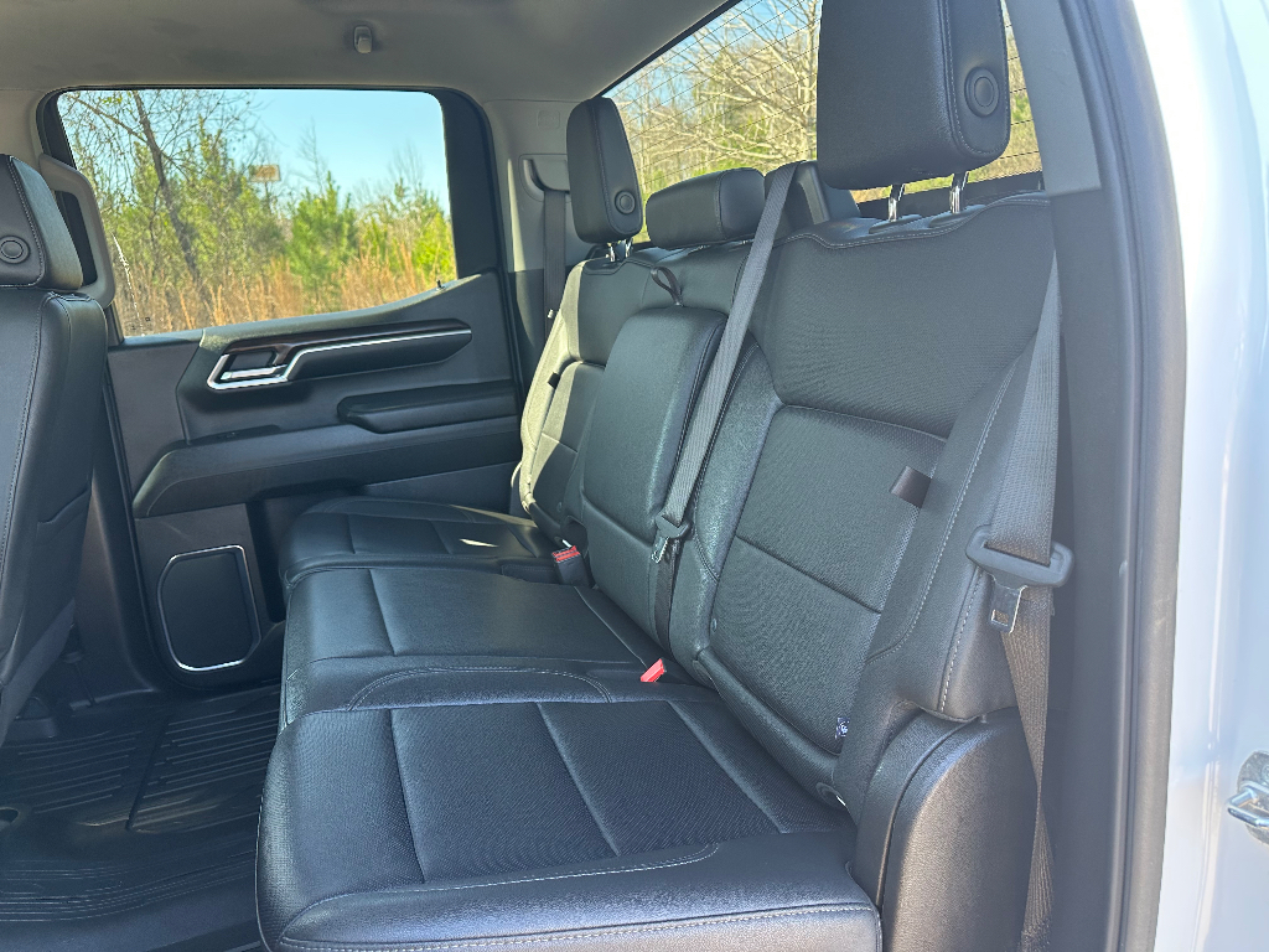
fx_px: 880
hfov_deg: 71.6
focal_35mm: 24
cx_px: 634
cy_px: 476
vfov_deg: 56.8
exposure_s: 1/121
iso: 125
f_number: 1.78
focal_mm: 6.86
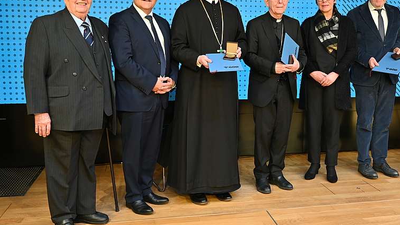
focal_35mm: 40
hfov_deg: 49.9
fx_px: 428
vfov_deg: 29.4
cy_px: 88
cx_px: 238
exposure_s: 1/125
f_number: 3.5
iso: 640
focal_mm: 21.5
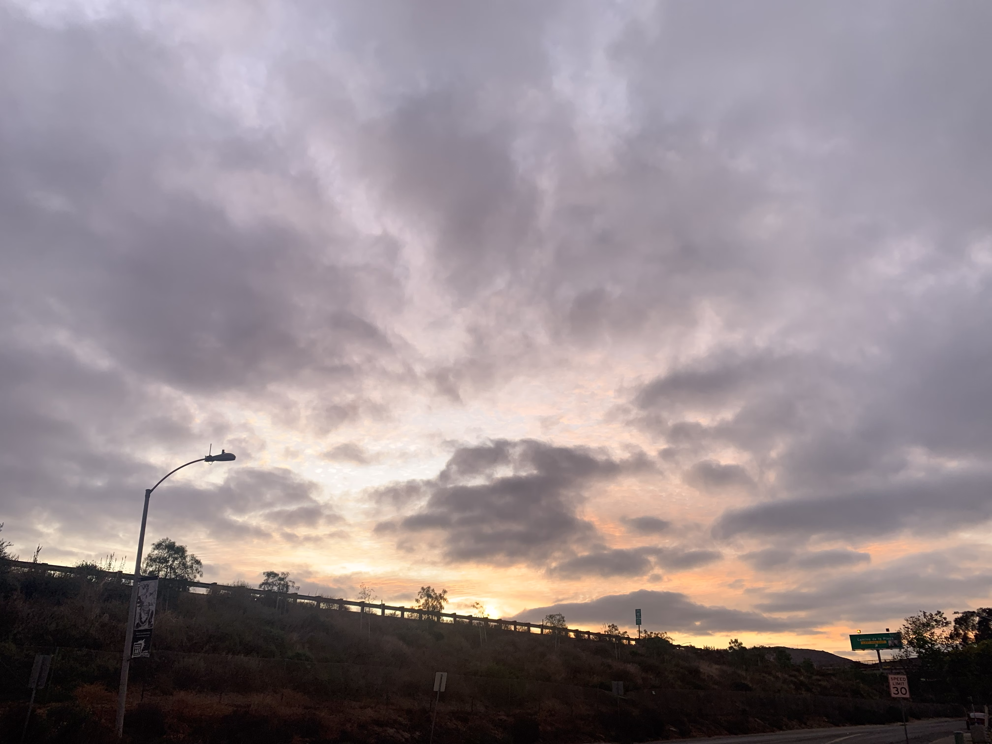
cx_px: 496
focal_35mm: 26
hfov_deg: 67.3
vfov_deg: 53.1
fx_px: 745
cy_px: 372
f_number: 1.8
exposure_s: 1/121
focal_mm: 4.25
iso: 80
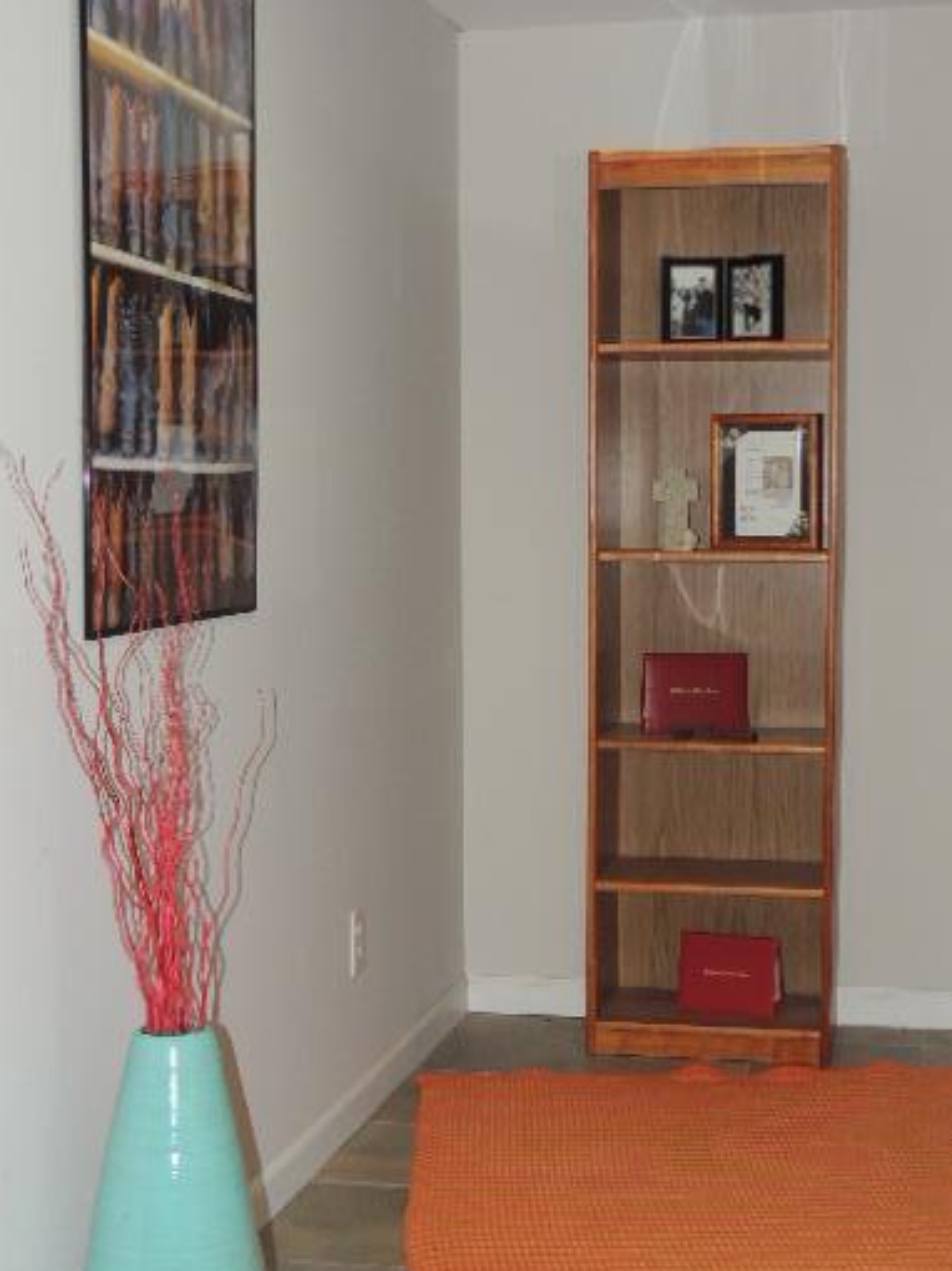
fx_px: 1982
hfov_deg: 27.0
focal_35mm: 54
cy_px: 668
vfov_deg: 35.6
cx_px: 551
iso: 200
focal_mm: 7.6
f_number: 3.4
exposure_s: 1/30
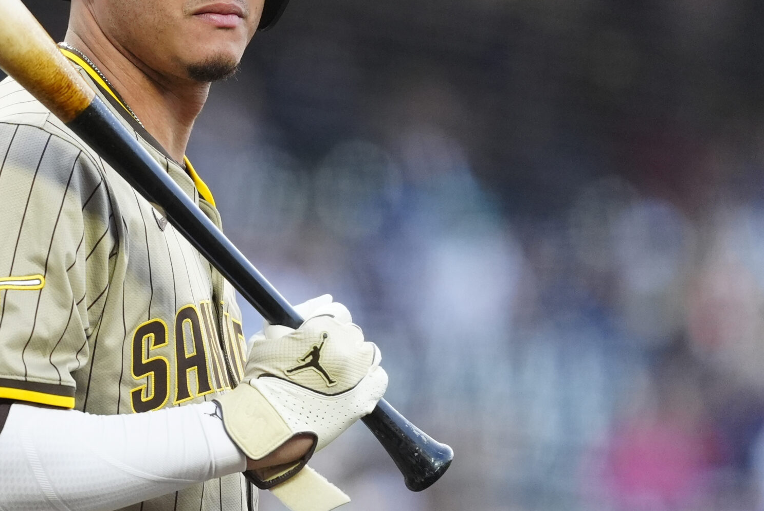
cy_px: 125
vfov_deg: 1.8
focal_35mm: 775
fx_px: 16463
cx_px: 148
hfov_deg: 2.7
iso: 2000
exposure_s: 1/1600
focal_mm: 300
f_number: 2.8
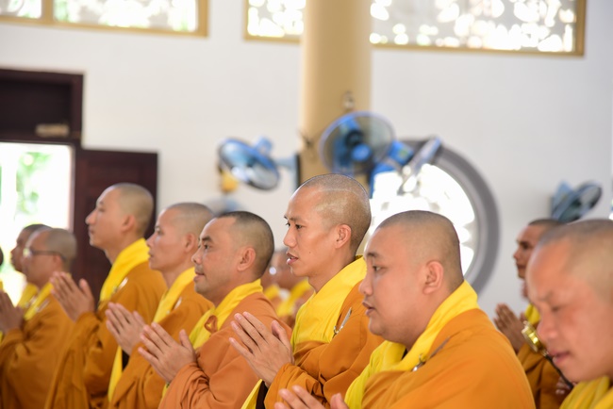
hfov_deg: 17.1
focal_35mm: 120
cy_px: 204
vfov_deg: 11.4
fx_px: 2044
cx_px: 306
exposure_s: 1/50
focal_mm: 120
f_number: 4
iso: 800
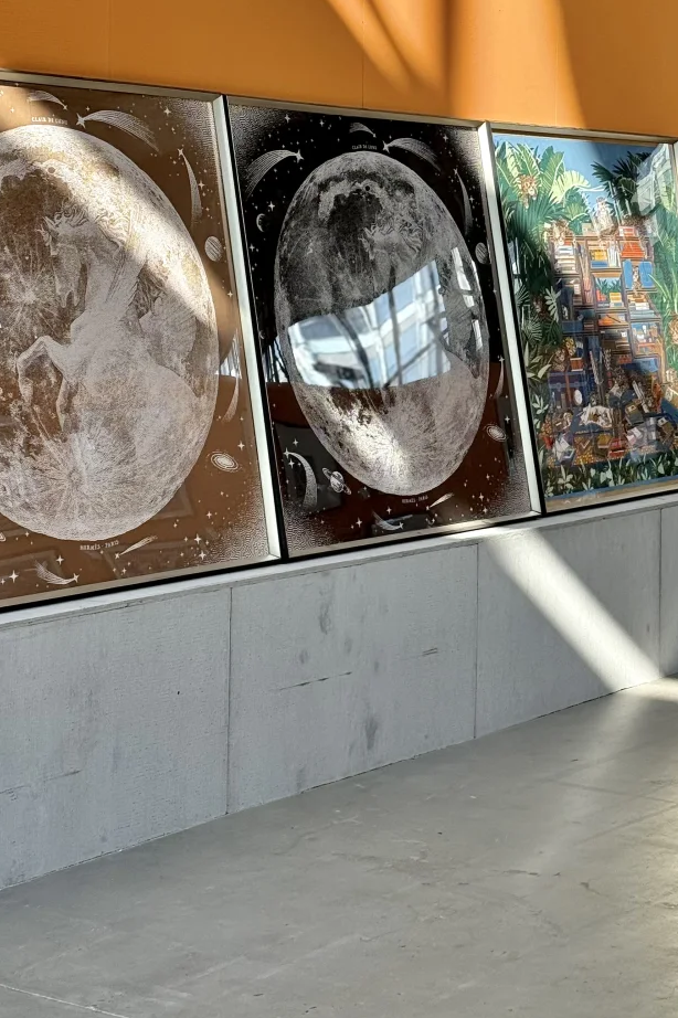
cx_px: 451
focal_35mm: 78
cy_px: 264
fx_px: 2205
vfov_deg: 25.7
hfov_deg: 17.4
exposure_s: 1/481
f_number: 1.78
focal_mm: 6.76
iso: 80
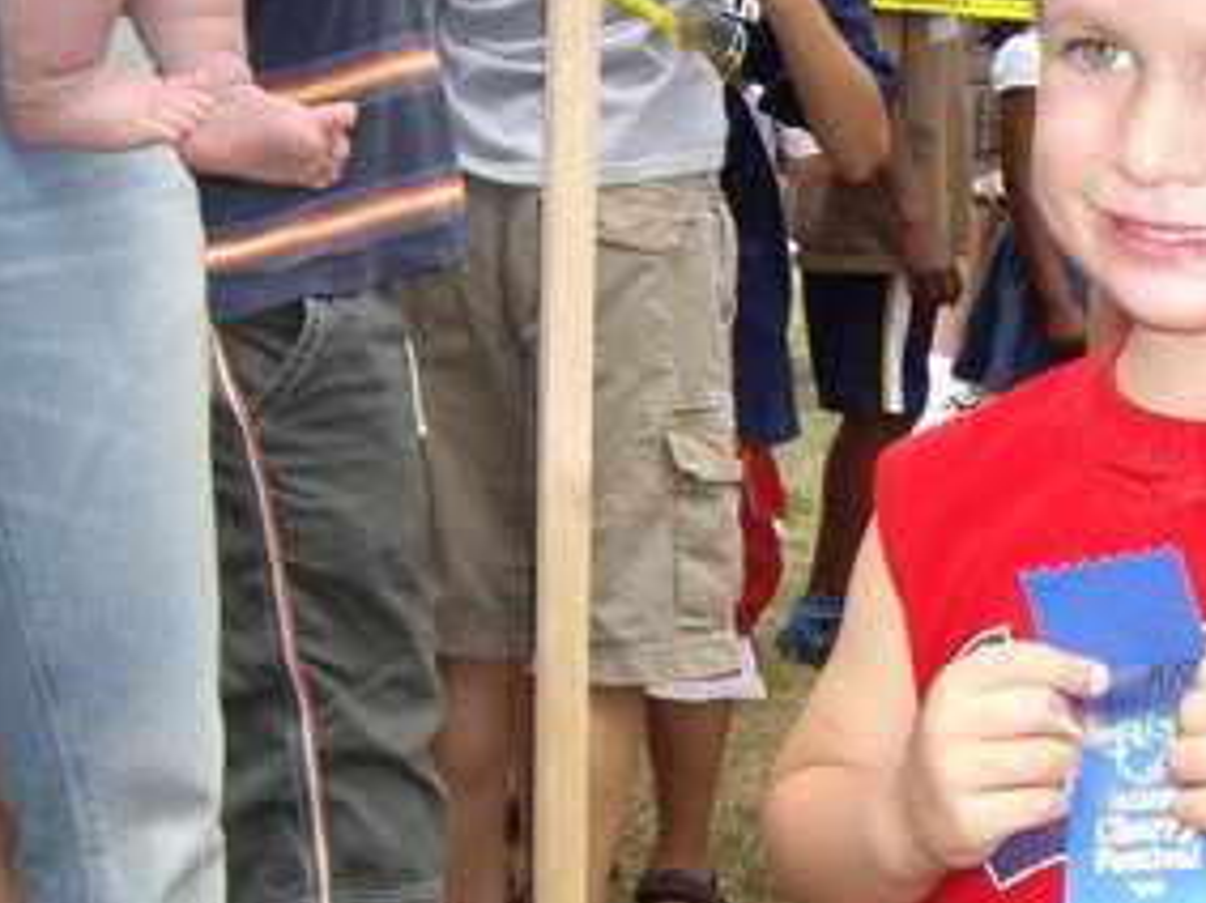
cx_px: 1219
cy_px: 460
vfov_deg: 17.2
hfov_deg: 21.9
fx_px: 2995
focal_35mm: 86
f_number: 2.7
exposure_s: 1/640
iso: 100
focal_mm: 6.2
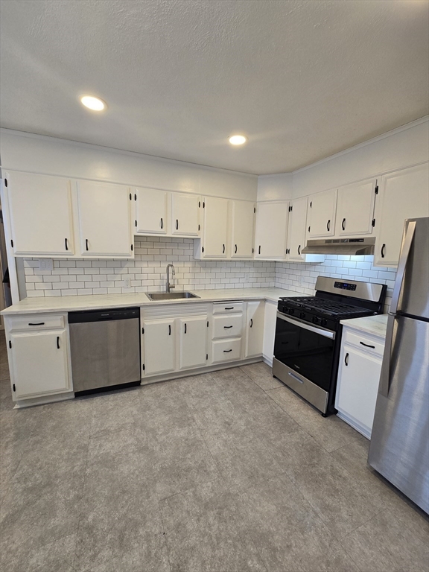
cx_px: 214
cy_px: 286
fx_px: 215
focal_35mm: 13
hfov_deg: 89.9
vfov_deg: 106.2
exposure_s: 1/60
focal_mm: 2.2
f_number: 2.2
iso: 100
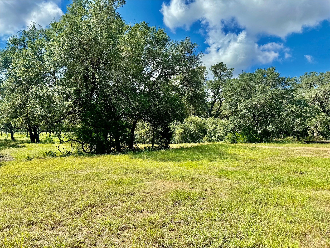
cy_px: 124
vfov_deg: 56.8
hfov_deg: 71.6
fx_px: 229
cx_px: 165
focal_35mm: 24
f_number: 1.78
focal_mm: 6.76
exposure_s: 1/2959
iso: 80
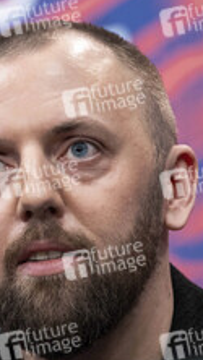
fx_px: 3787
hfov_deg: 3.1
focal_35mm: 396
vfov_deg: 5.5
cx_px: -102
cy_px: 221
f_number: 2.8
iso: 1250
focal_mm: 124.3
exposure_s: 1/320
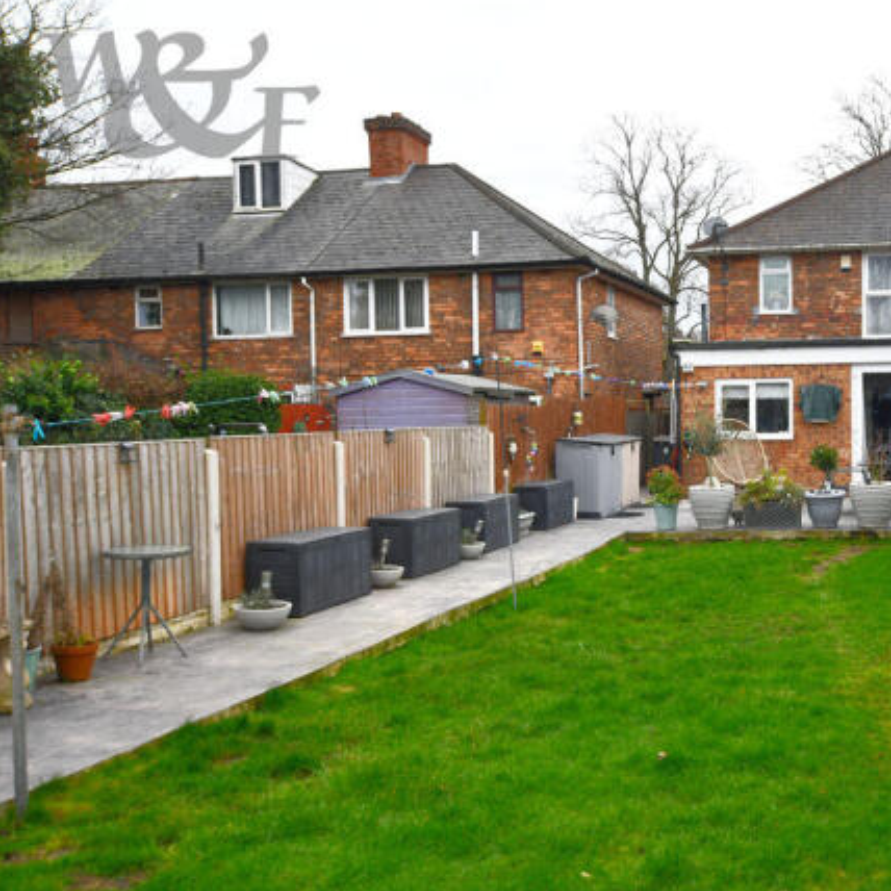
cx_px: 678
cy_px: 449
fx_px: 1136
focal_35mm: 39
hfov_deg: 41.5
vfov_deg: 42.8
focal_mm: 20
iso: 280
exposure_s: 1/250
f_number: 5.6
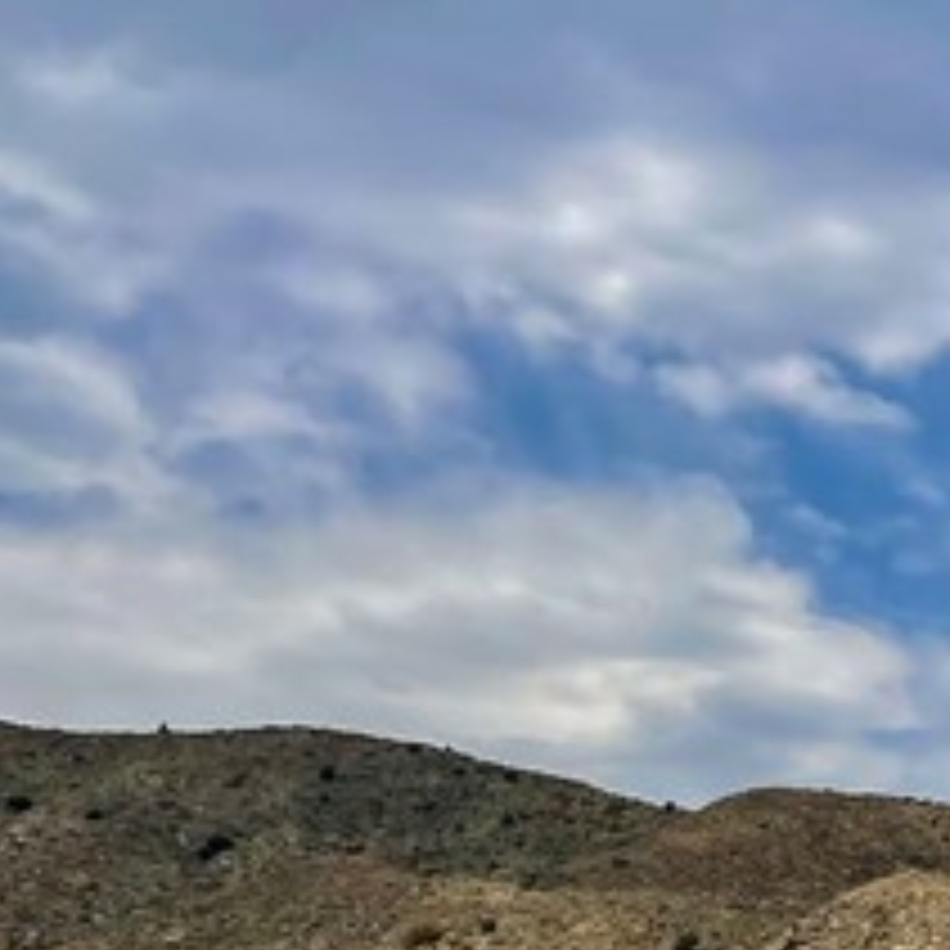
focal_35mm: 107
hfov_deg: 14.1
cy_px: 1463
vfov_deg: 15.0
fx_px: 3322
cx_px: 1796
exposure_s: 1/6993
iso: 32
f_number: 1.6
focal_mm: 5.1
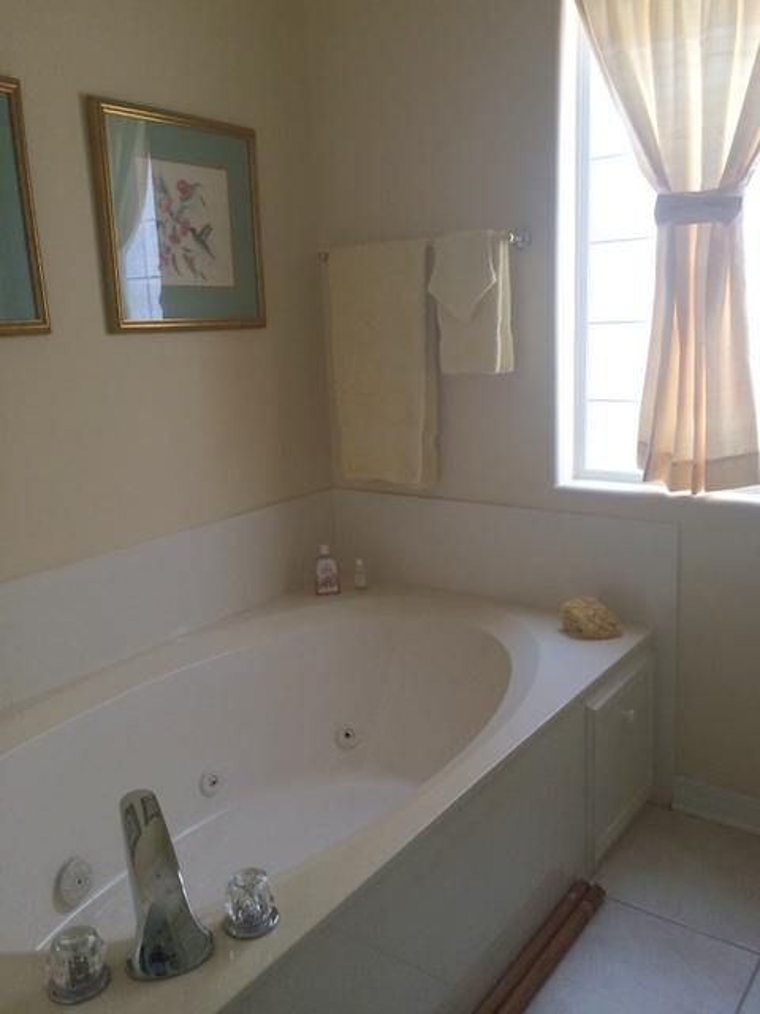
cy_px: 507
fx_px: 849
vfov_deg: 61.7
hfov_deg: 48.2
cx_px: 380
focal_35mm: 29
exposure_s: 1/30
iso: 100
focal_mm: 4.15
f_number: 2.2
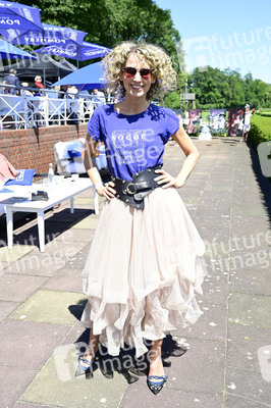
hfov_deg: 39.4
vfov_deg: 56.5
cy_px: 204
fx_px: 379
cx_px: 136
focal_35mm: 34
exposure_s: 1/200
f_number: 6.3
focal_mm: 33.5
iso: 100
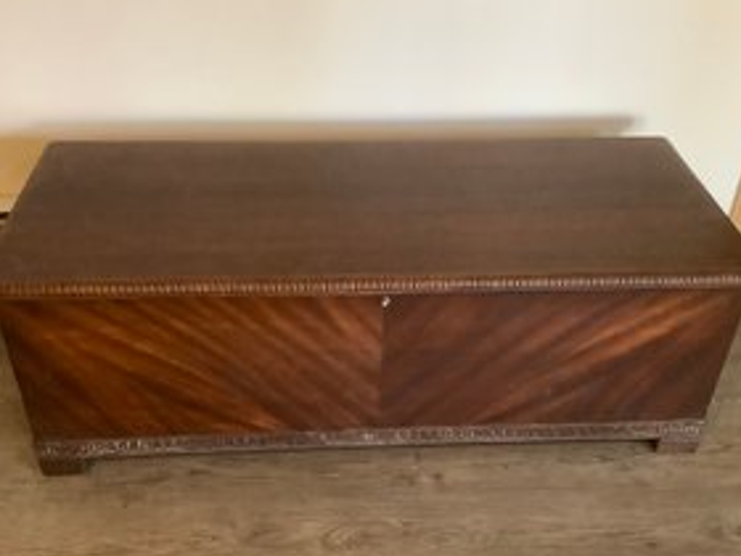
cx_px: 369
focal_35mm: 38
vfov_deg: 37.7
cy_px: 277
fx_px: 813
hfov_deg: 49.0
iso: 500
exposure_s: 1/30
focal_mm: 3.3
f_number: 2.4
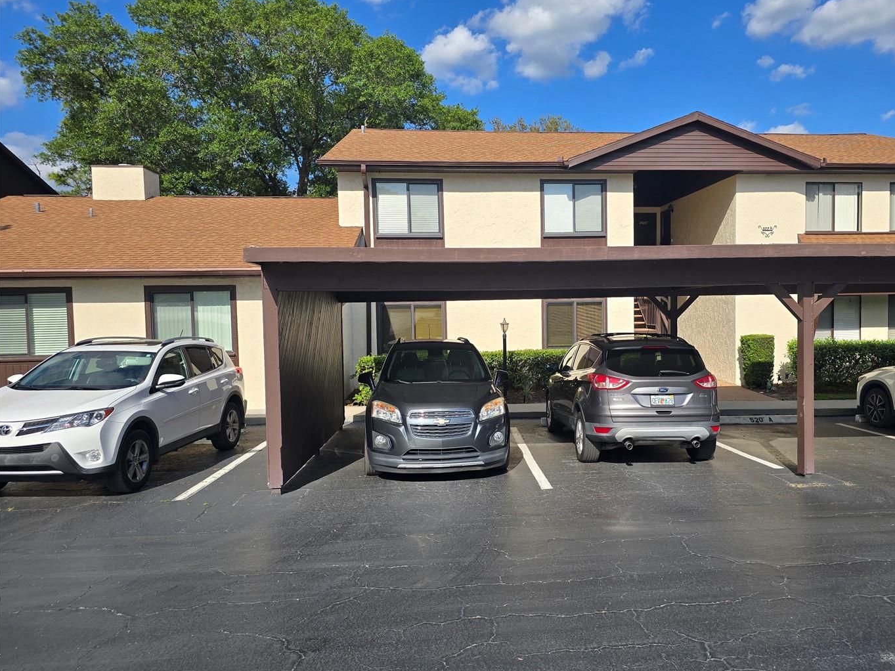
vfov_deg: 51.3
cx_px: 523
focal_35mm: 27
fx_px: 698
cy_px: 339
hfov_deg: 64.9
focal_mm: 6.3
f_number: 1.7
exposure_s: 1/1055
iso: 12
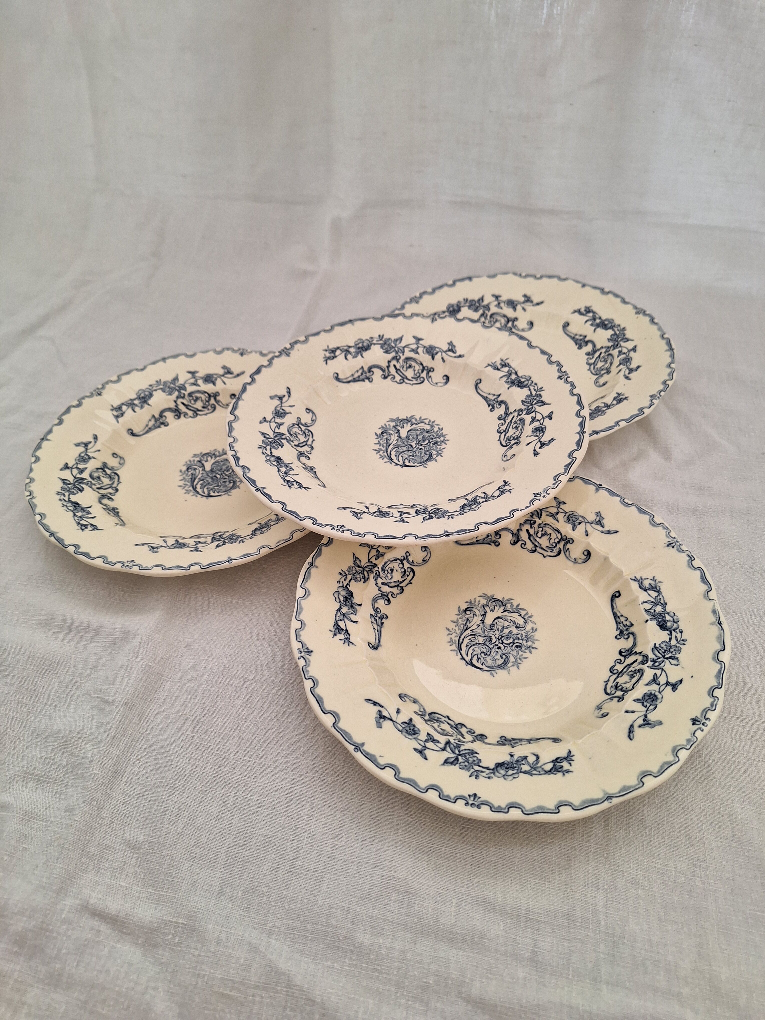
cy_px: 510
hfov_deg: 58.9
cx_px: 382
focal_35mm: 23
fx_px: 678
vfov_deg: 73.9
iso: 160
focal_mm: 5.54
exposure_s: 1/50
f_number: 1.8
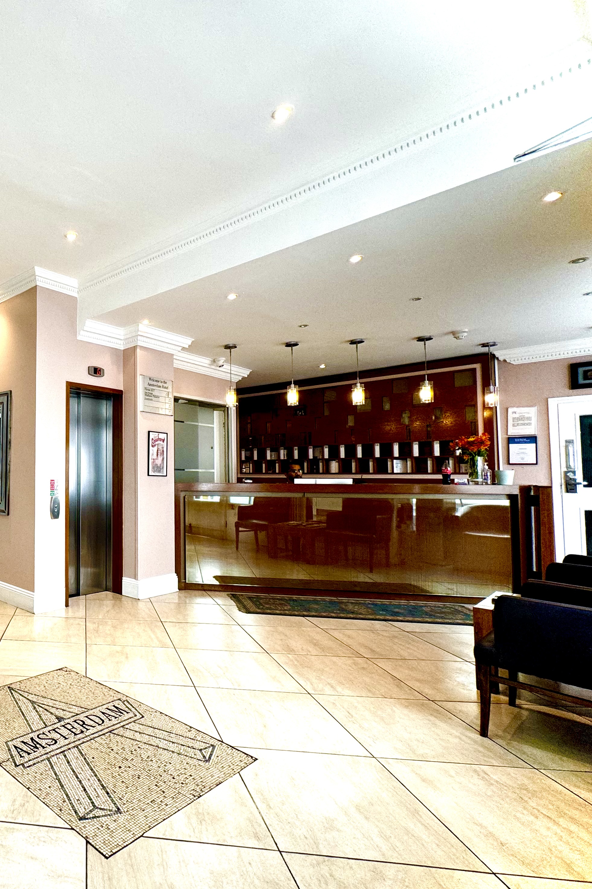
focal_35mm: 20
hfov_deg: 51.5
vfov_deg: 84.0
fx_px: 493
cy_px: 450
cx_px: 19
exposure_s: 1/100
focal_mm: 2.22
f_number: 2.2
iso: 100
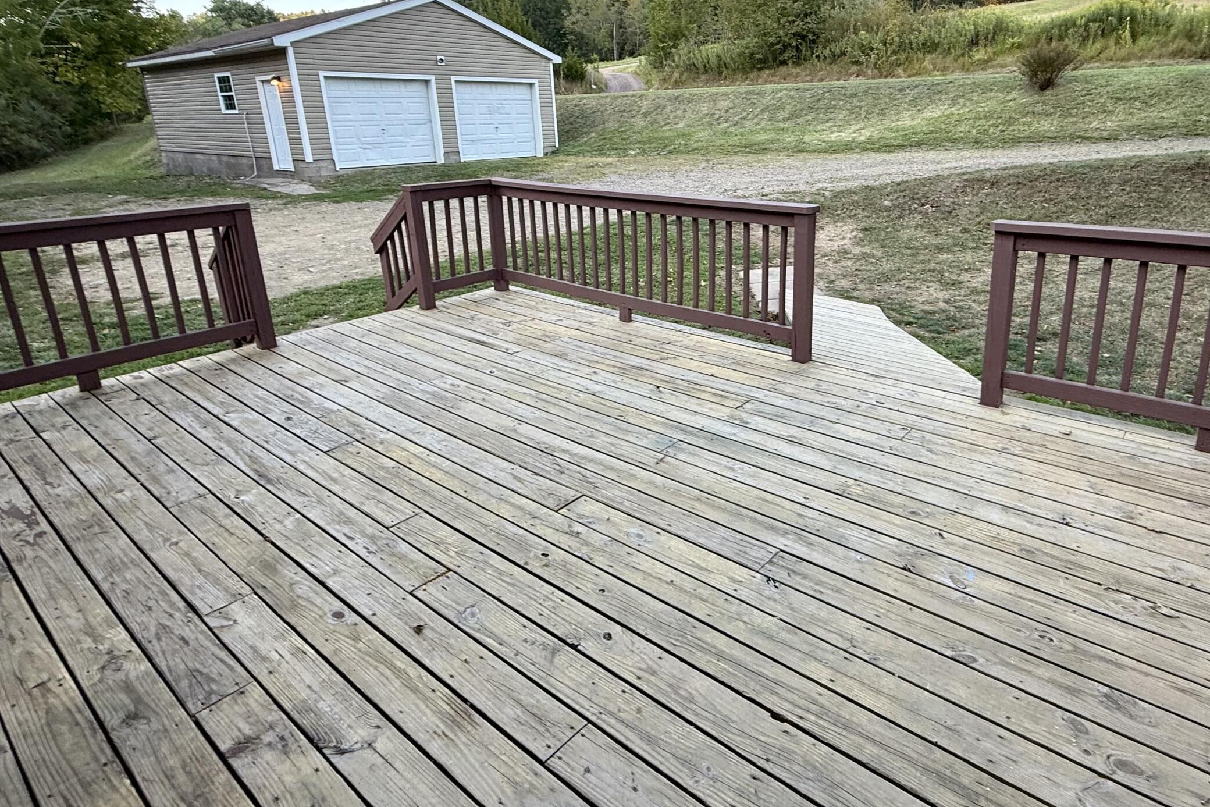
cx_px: 714
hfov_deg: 80.4
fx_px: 706
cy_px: 324
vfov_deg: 59.0
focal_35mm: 21
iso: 64
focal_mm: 2.22
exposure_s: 1/138
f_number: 2.2
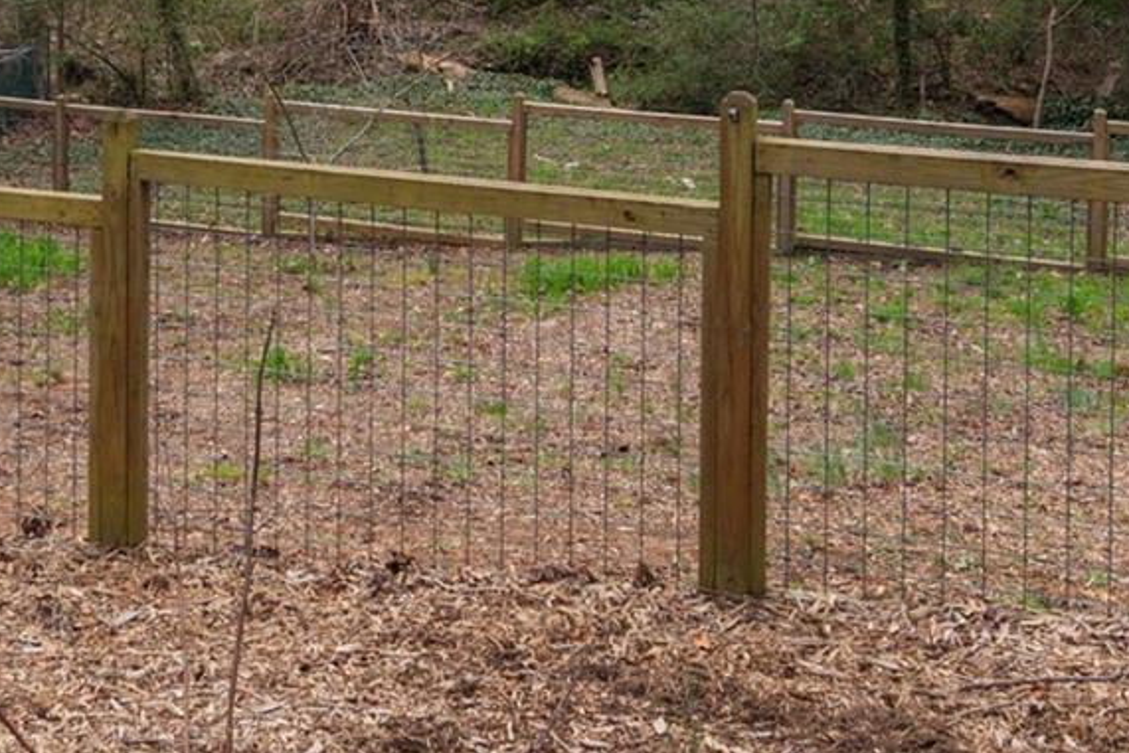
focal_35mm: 61
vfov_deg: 20.6
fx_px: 1913
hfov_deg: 31.6
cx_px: 158
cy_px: -188
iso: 320
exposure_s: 1/500
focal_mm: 17
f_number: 7.1
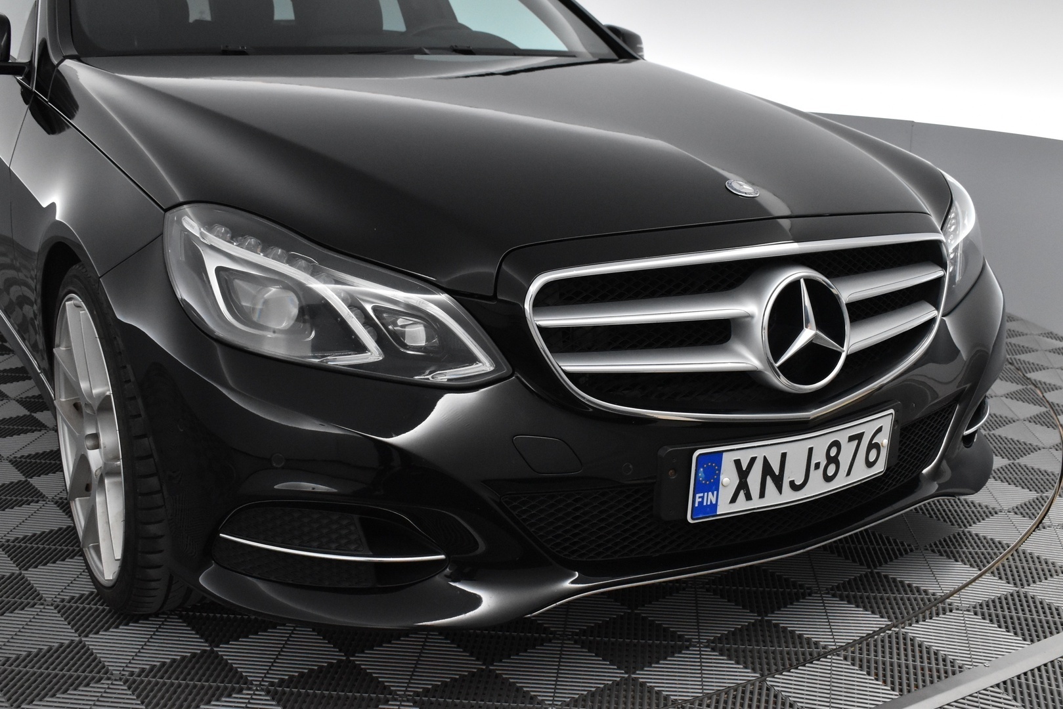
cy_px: 354
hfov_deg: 47.9
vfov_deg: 33.0
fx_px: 1196
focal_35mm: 40
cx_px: 532
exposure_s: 1/160
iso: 3200
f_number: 6.3
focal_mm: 27
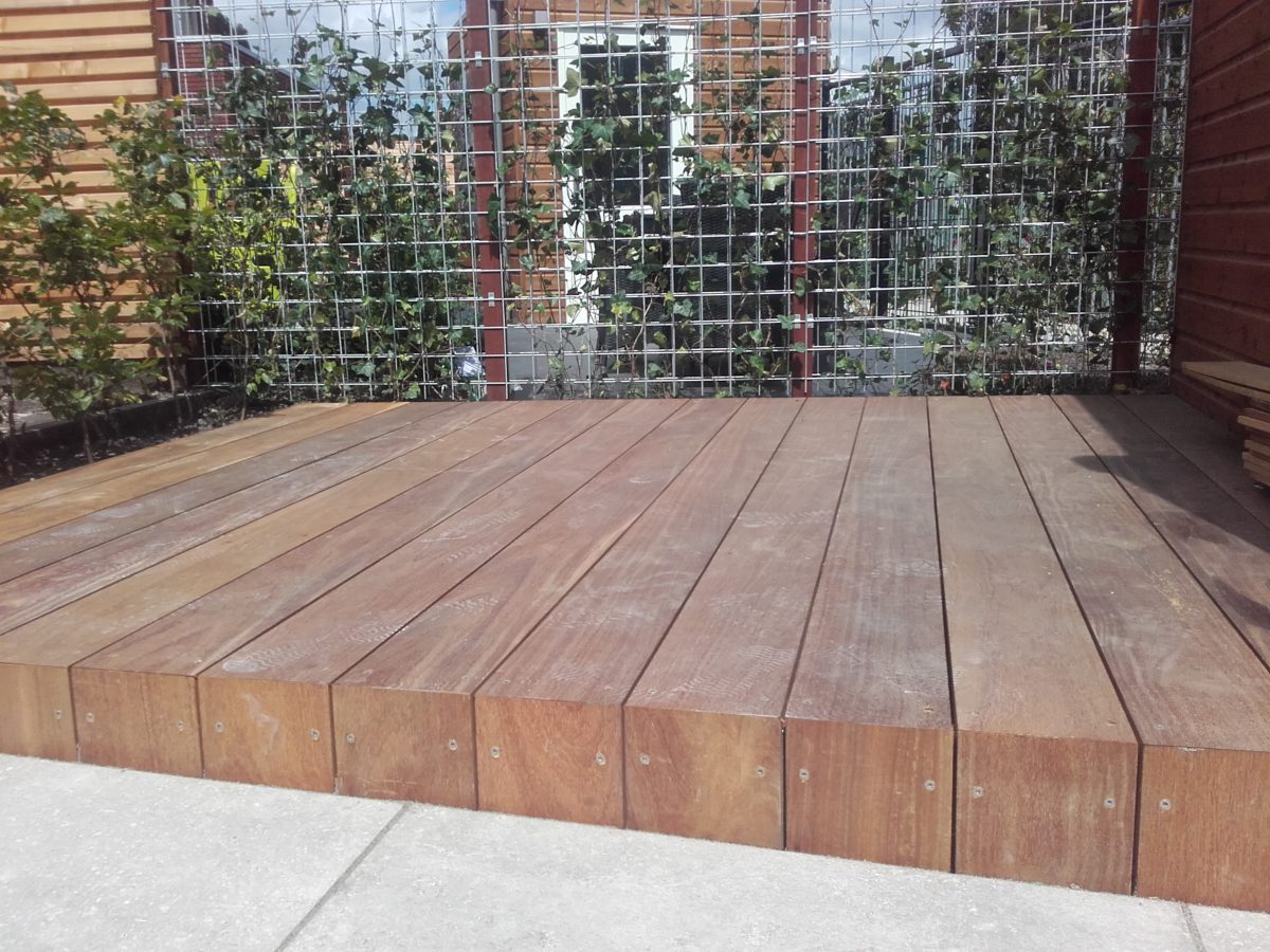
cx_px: 635
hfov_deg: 58.4
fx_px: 1137
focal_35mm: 31
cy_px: 476
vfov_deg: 45.4
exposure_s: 1/1560
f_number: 2.2
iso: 50
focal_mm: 3.31
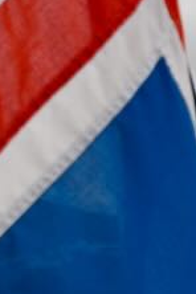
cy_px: 119
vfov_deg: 9.9
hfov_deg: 6.2
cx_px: 527
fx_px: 1699
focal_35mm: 208
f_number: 8
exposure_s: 1/250
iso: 200
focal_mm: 28
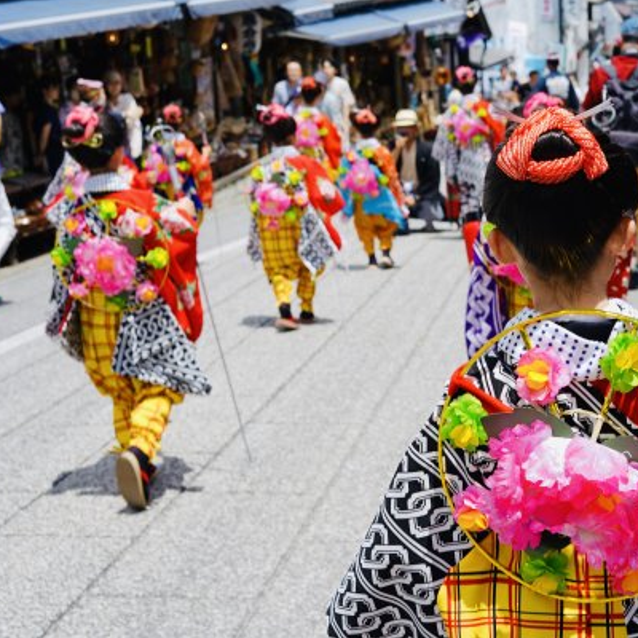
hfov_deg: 26.4
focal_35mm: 65
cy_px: 314
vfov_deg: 26.5
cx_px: 394
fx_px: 1355
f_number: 7.1
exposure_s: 1/200
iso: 64
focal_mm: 50
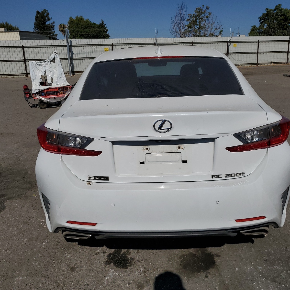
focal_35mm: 31
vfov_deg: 52.5
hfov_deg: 52.5
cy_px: 146
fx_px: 294
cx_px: 158
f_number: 1.5
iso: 53
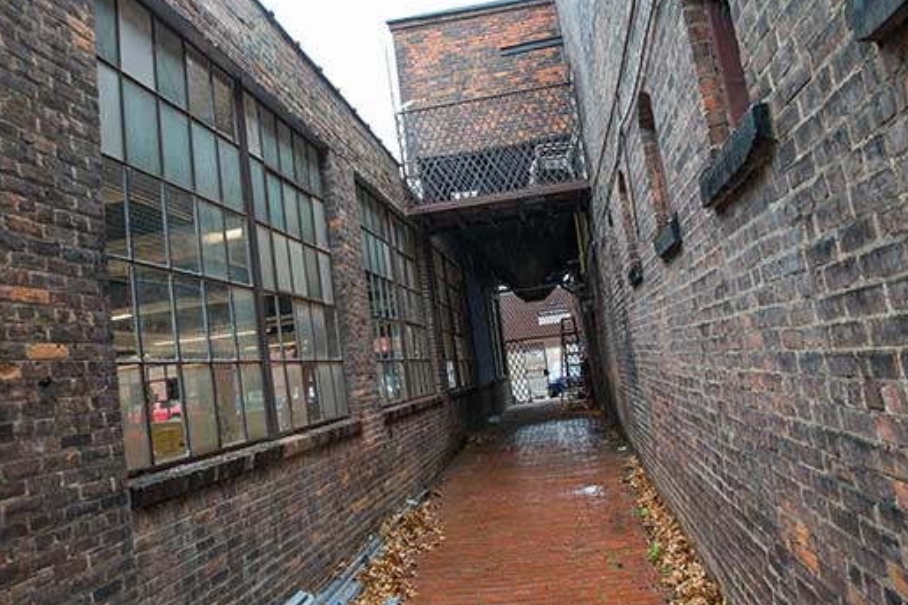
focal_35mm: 27
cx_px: 408
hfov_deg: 67.2
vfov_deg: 47.9
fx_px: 681
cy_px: 300
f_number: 4.8
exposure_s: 1/180
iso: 1250
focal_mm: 24
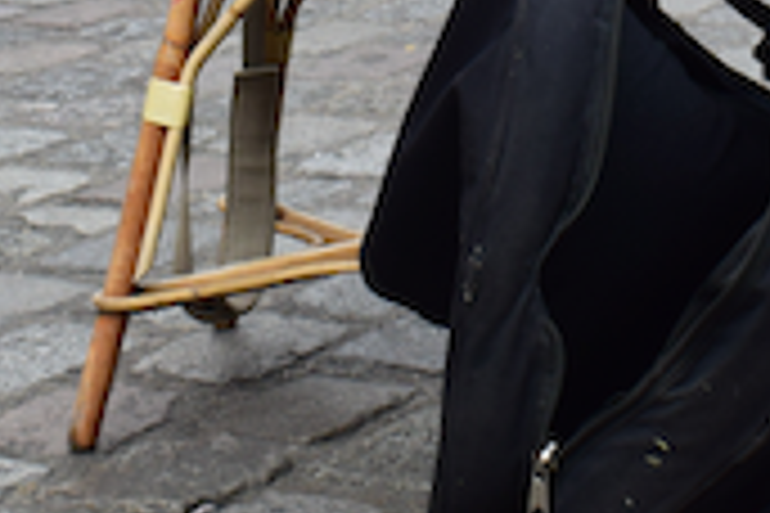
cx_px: 639
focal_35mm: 158
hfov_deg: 12.9
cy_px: -418
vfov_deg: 8.4
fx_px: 3379
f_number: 10
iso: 400
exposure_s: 1/250
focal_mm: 24
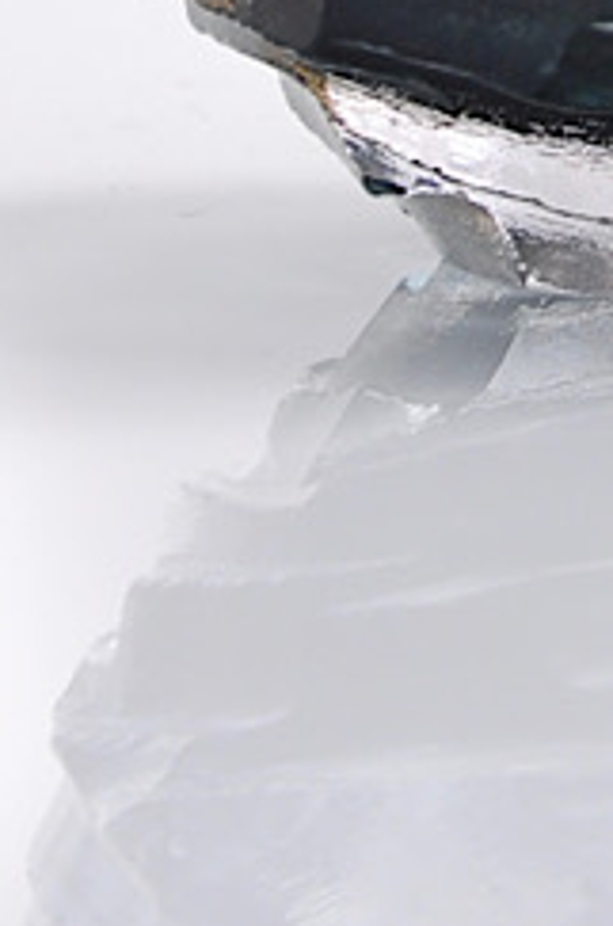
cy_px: -1117
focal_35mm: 353
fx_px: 9054
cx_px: 1641
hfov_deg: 3.8
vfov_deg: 5.7
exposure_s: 1/200
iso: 100
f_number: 8
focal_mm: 38
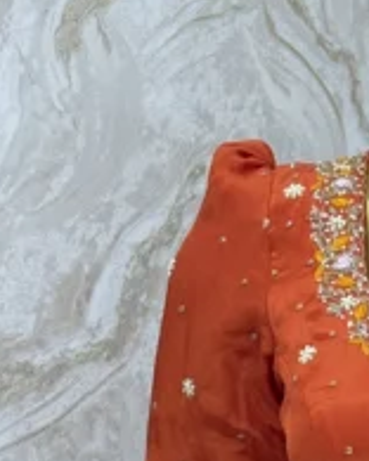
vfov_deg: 9.1
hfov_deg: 7.4
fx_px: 2839
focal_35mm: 208
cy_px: 667
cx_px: 461
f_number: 1.6
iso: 40
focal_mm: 6
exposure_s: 1/50
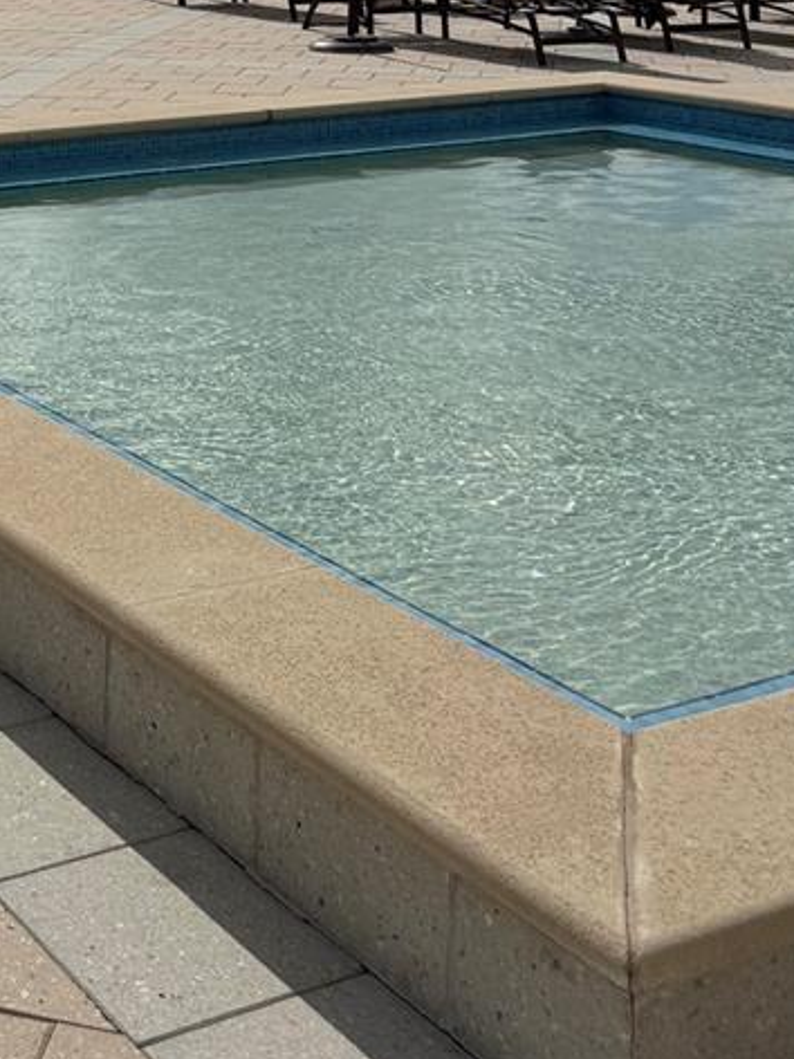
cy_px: -61
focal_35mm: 61
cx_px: -177
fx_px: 1866
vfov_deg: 29.1
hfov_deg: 22.1
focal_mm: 6.76
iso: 50
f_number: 1.78
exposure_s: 1/12346
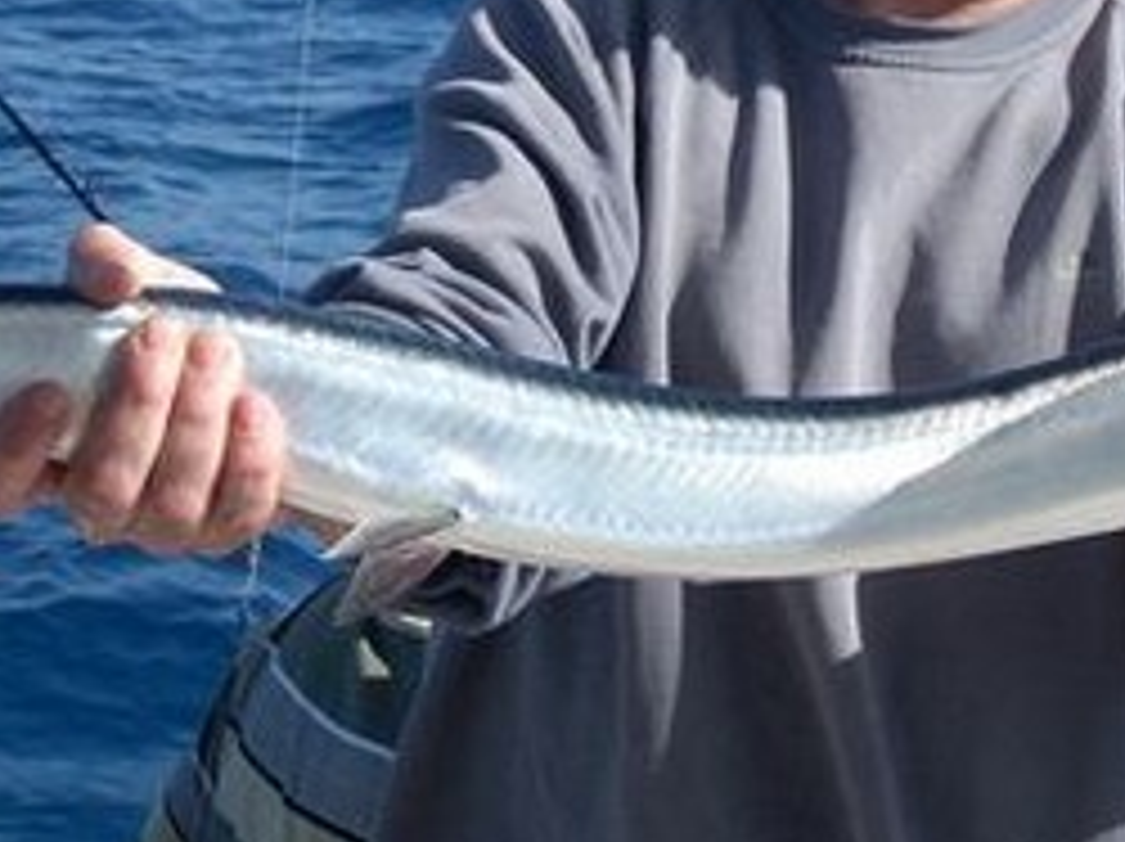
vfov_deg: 10.8
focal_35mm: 136
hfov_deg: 14.5
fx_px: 4416
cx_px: 549
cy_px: 59
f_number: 6.9
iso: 64
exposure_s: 1/193
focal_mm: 9
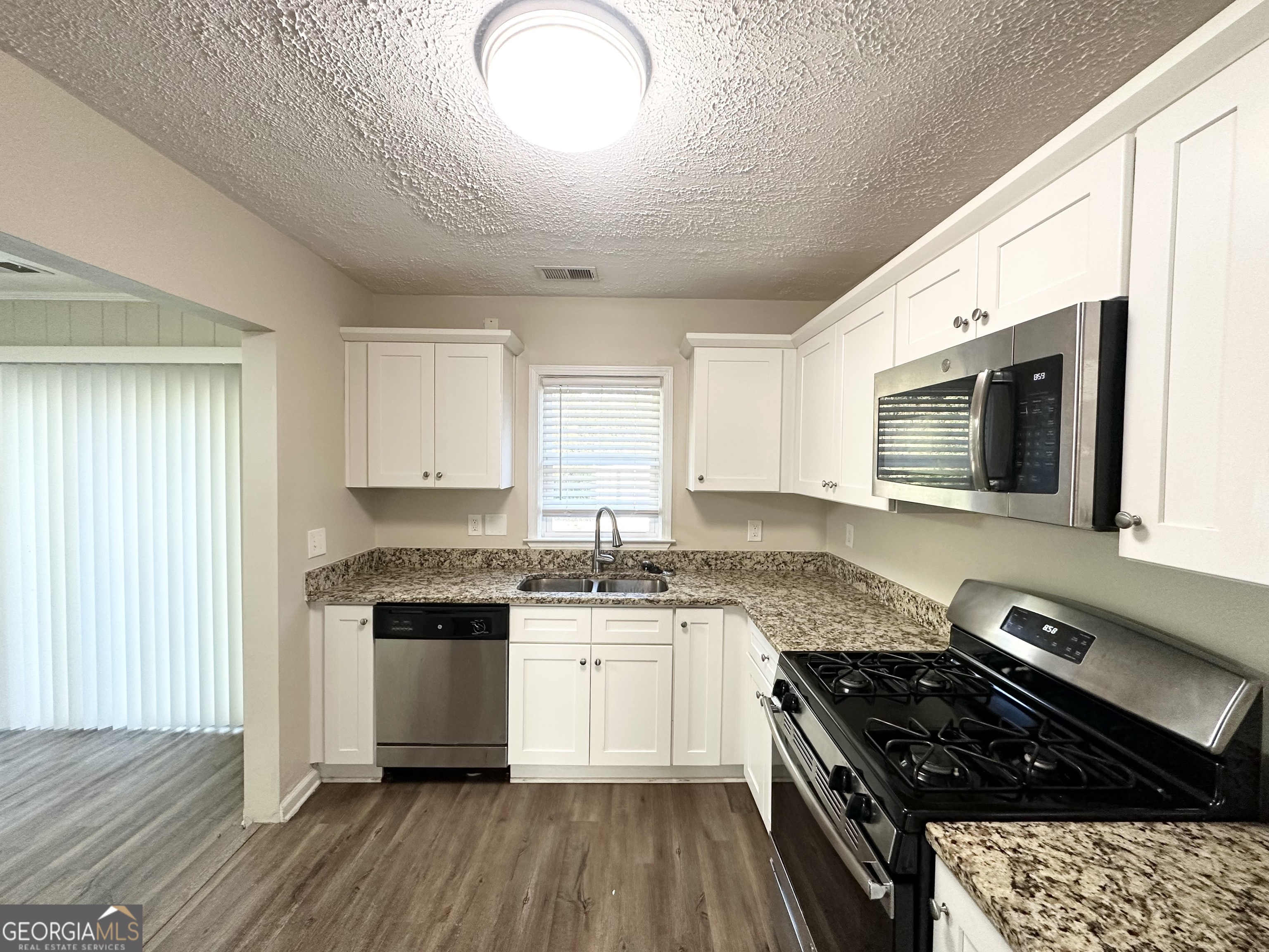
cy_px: 476
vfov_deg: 85.7
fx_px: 513
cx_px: 634
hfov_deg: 102.1
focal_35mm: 14
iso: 250
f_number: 2.2
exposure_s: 1/120
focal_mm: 2.22
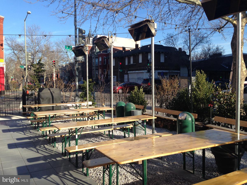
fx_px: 235
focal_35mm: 33
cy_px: 92
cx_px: 124
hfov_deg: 55.4
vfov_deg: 42.9
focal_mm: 4.12
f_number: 2.4
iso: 50
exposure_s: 1/919
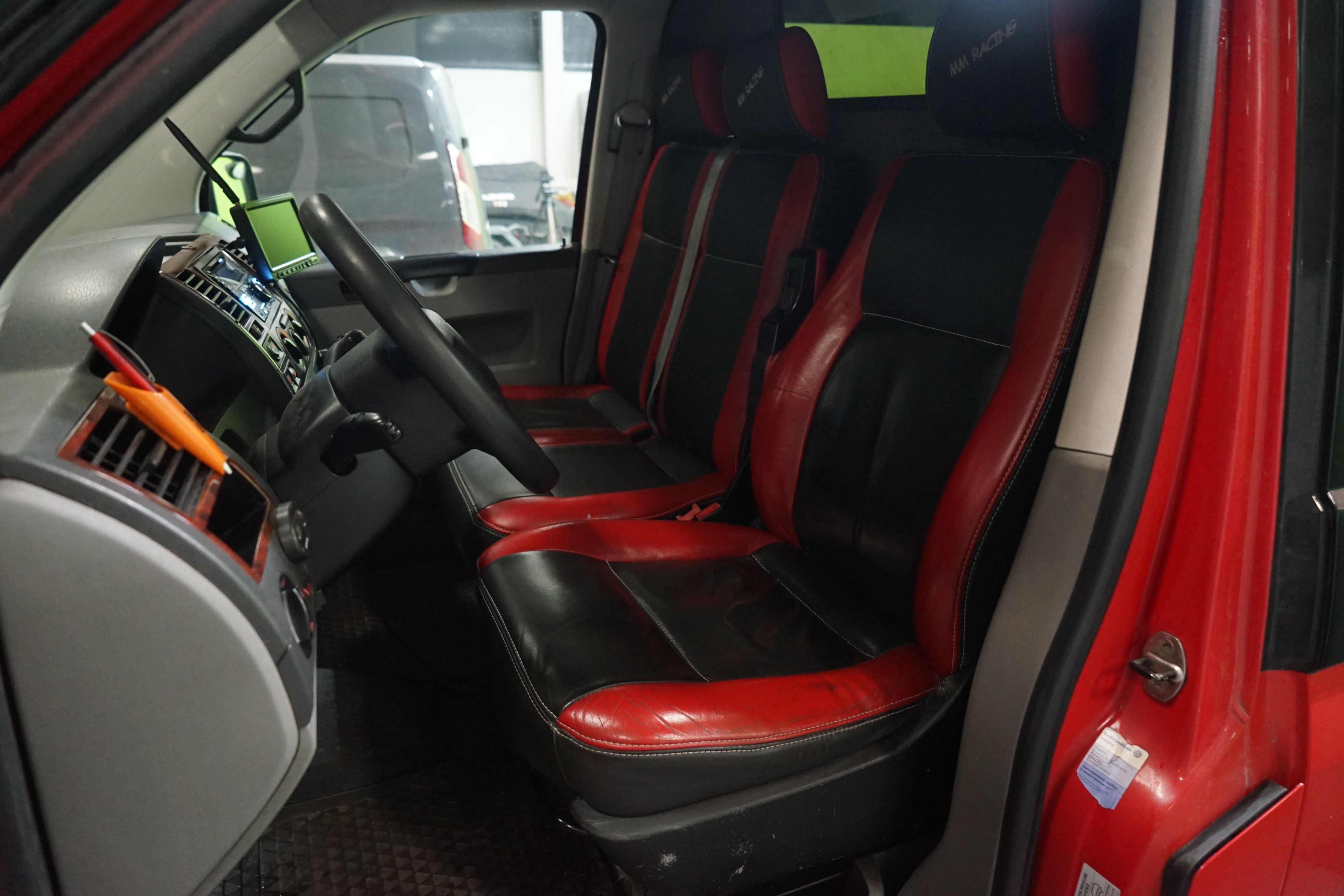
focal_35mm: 24
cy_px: 448
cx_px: 672
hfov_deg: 73.7
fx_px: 896
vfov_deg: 53.1
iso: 4000
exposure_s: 1/15
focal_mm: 24
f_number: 4
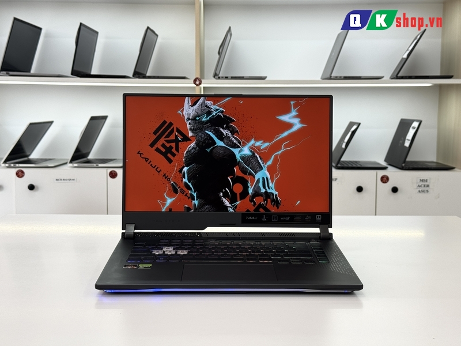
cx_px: 230
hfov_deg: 39.7
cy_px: 173
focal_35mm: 48
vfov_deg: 30.3
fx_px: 639
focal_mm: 6.76
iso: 64
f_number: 1.78
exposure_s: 1/161
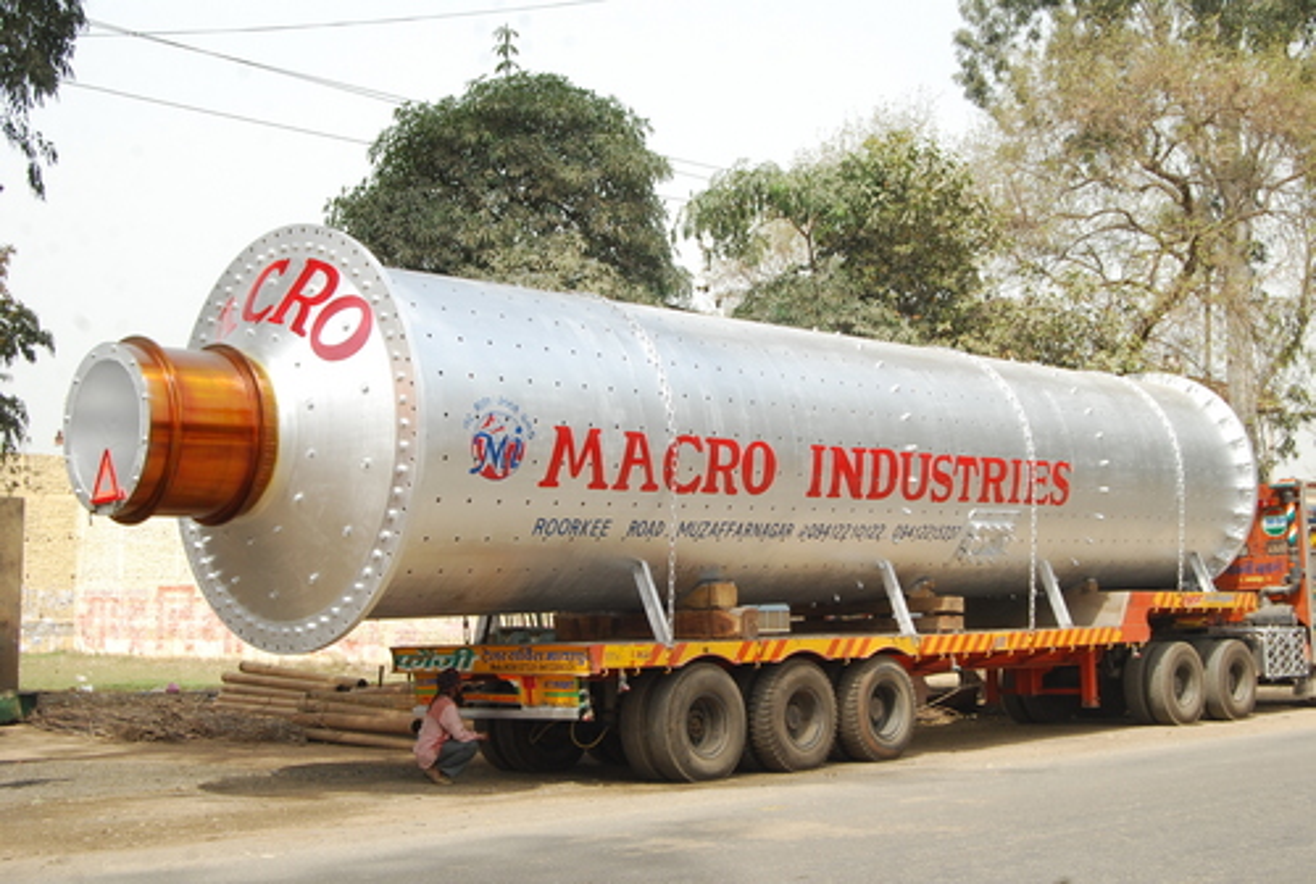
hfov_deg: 42.2
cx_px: 658
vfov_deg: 29.1
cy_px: 442
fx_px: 1704
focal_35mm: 46
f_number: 10
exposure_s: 1/80
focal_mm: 31
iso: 200
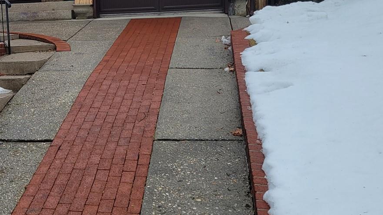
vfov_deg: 18.2
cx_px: -21
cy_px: 82
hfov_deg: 29.3
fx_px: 670
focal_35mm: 66
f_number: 1.8
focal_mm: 5.4
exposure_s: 1/1290
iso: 40
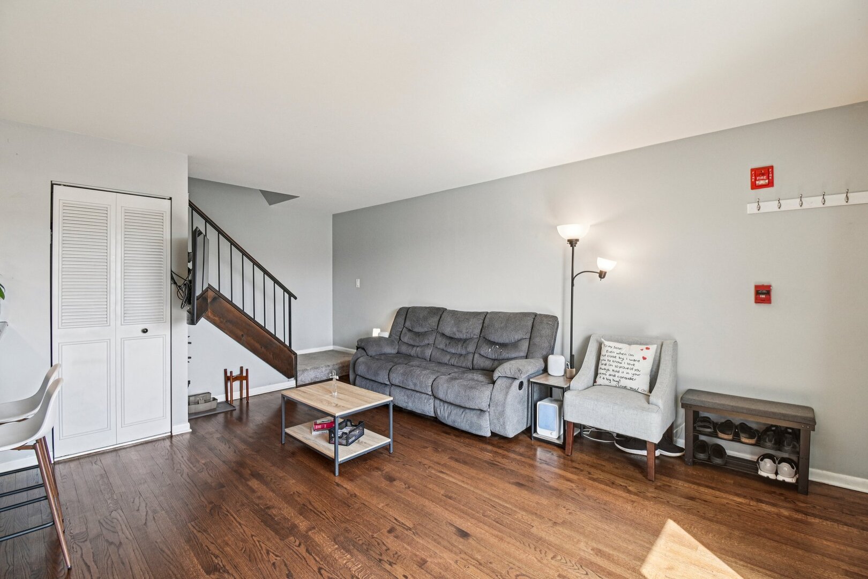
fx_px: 362
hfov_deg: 100.4
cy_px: 290
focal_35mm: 15
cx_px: 434
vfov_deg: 77.3
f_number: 8
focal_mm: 10
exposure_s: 1/15
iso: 320
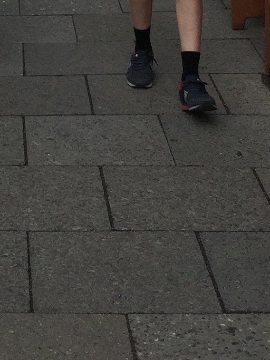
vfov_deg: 14.5
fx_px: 1300
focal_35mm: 125
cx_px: -70
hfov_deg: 11.6
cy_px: -202
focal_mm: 4.15
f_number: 2.2
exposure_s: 1/1721
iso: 32
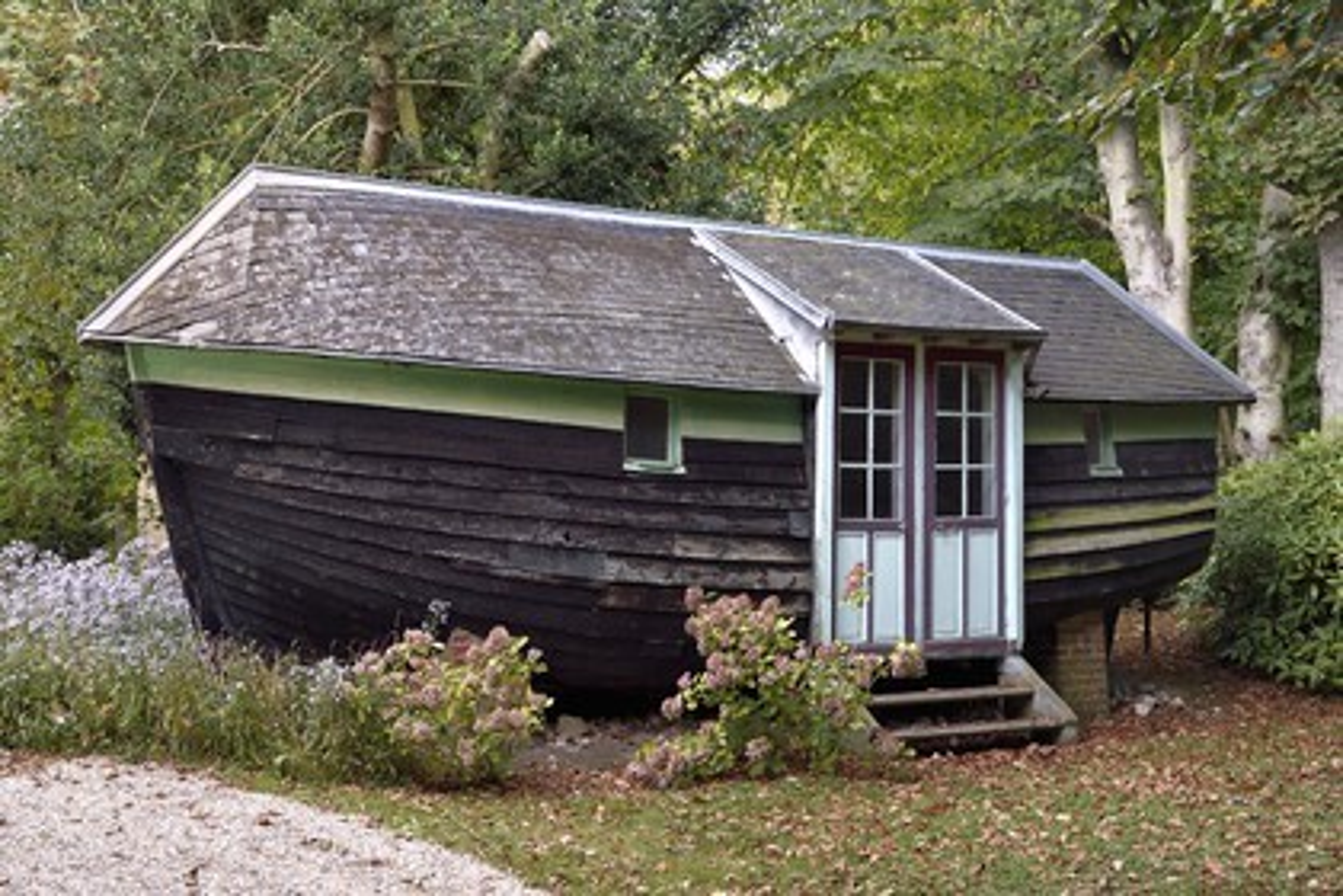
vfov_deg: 28.1
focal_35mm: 48
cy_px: 448
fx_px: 1791
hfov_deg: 41.1
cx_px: 672
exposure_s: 1/80
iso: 800
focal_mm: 48
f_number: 9
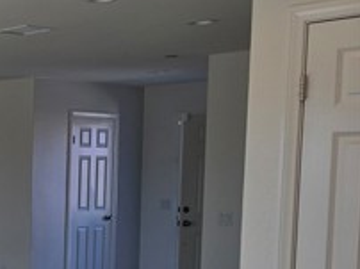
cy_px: 212
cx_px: -207
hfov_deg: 21.5
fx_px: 758
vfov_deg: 19.9
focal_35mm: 73
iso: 16
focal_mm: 6.3
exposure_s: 1/180
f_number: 1.7
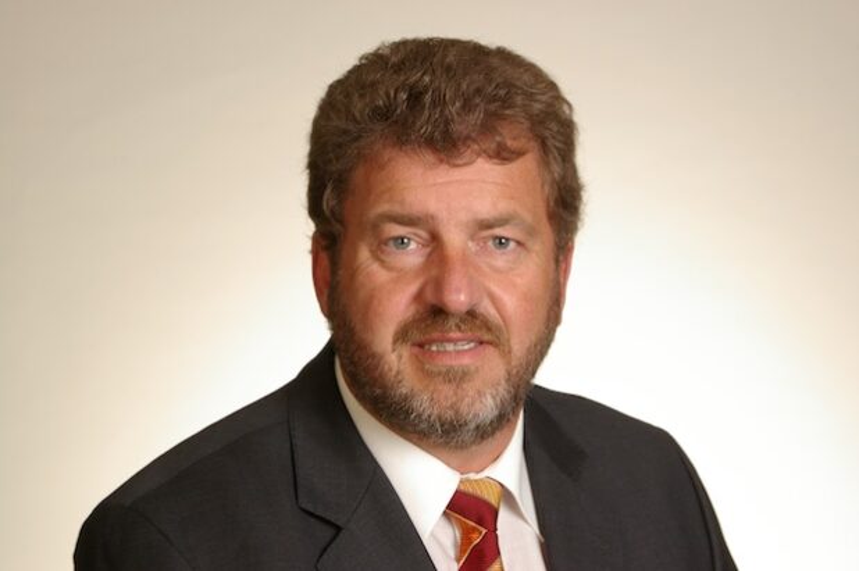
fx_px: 2432
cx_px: 430
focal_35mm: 102
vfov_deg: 13.4
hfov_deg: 20.0
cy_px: 286
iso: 200
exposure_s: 1/125
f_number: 11
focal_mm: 68
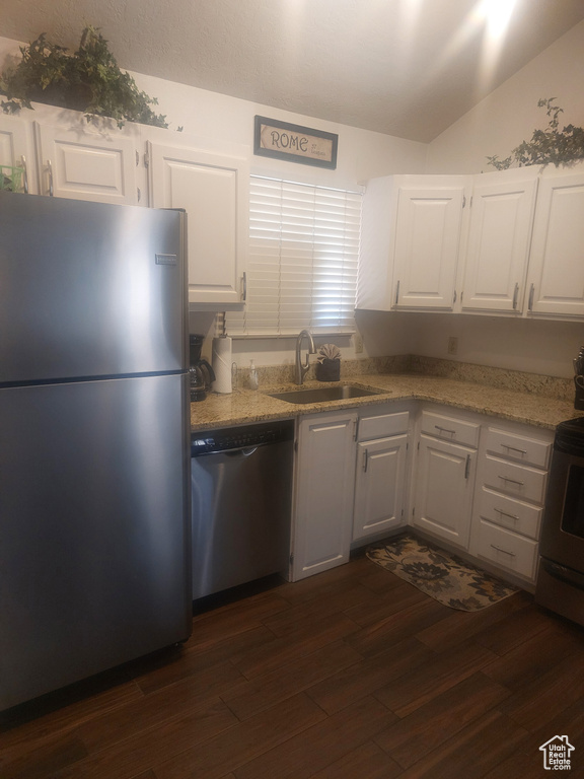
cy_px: 390
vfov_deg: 71.6
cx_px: 292
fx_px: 540
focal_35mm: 24
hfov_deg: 56.8
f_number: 1.8
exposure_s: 1/60
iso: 200
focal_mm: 5.23
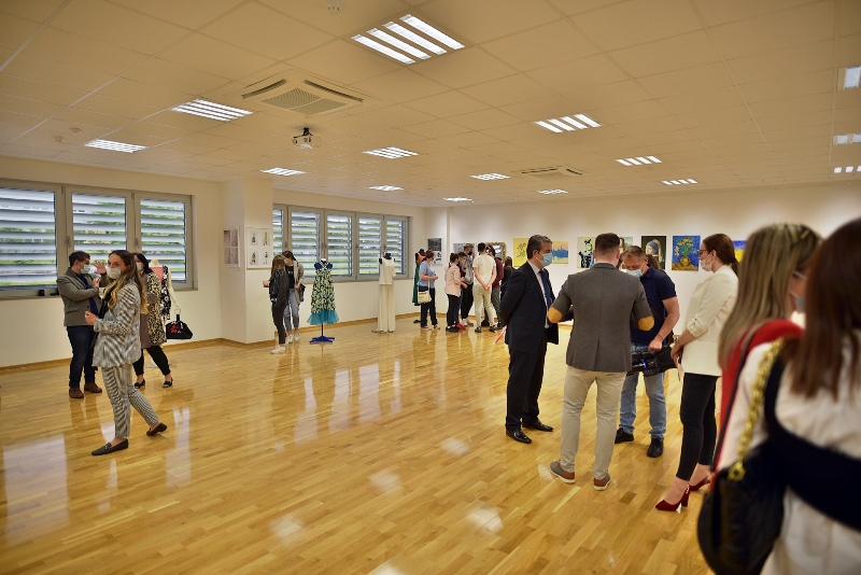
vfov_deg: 62.0
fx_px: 478
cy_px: 288
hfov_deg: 84.0
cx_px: 430
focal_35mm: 20
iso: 100
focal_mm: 20
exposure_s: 1/125
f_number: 1.4
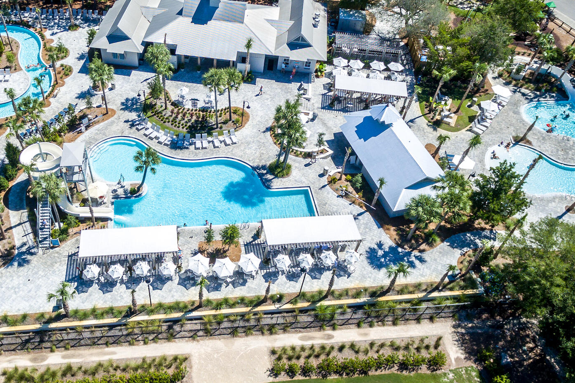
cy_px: 169
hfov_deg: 68.1
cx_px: 209
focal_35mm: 26
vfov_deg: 49.4
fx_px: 415
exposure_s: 1/120
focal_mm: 3.61
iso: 100
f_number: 2.8
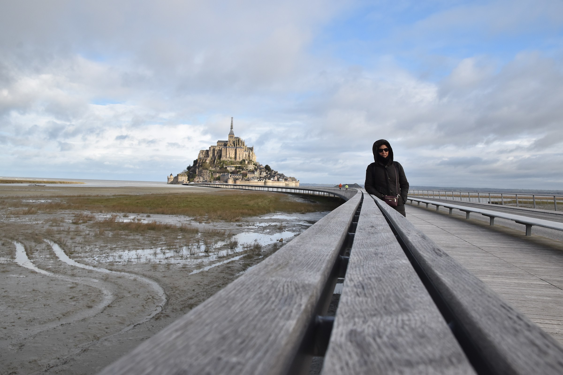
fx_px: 399
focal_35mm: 26
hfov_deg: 70.4
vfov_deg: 50.4
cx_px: 282
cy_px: 188
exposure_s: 1/320
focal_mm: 17
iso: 500
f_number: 10
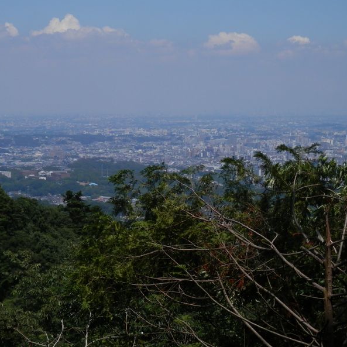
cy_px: 172
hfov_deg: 16.6
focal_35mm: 105
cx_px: 145
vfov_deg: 16.6
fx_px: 1191
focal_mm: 15.8
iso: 100
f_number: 13.5
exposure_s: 1/160
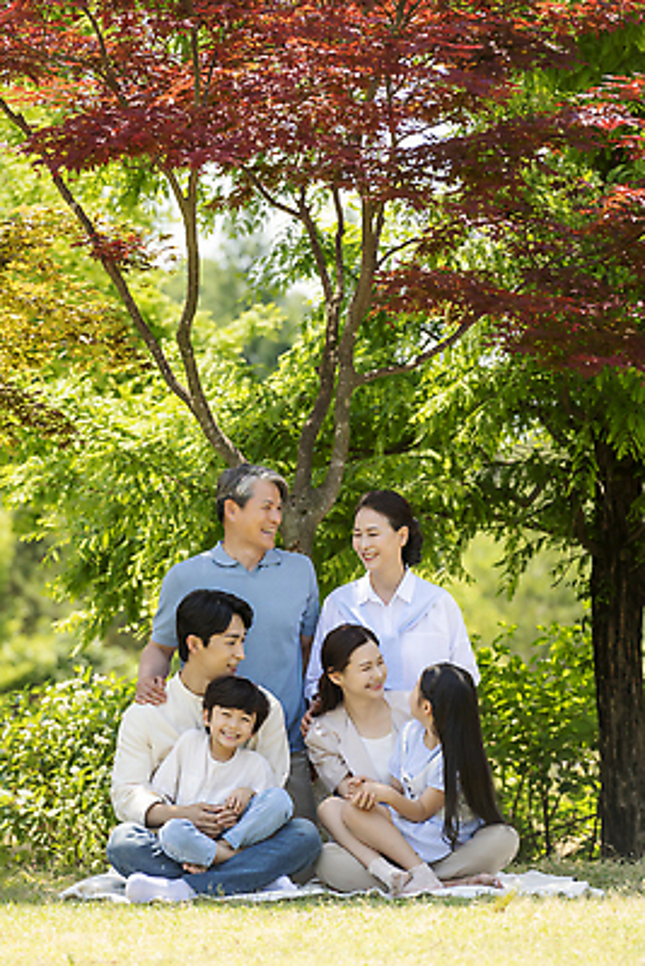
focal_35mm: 200
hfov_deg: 6.9
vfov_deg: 10.3
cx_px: 322
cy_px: 483
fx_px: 5370
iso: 160
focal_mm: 200
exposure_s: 1/320
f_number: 5.6
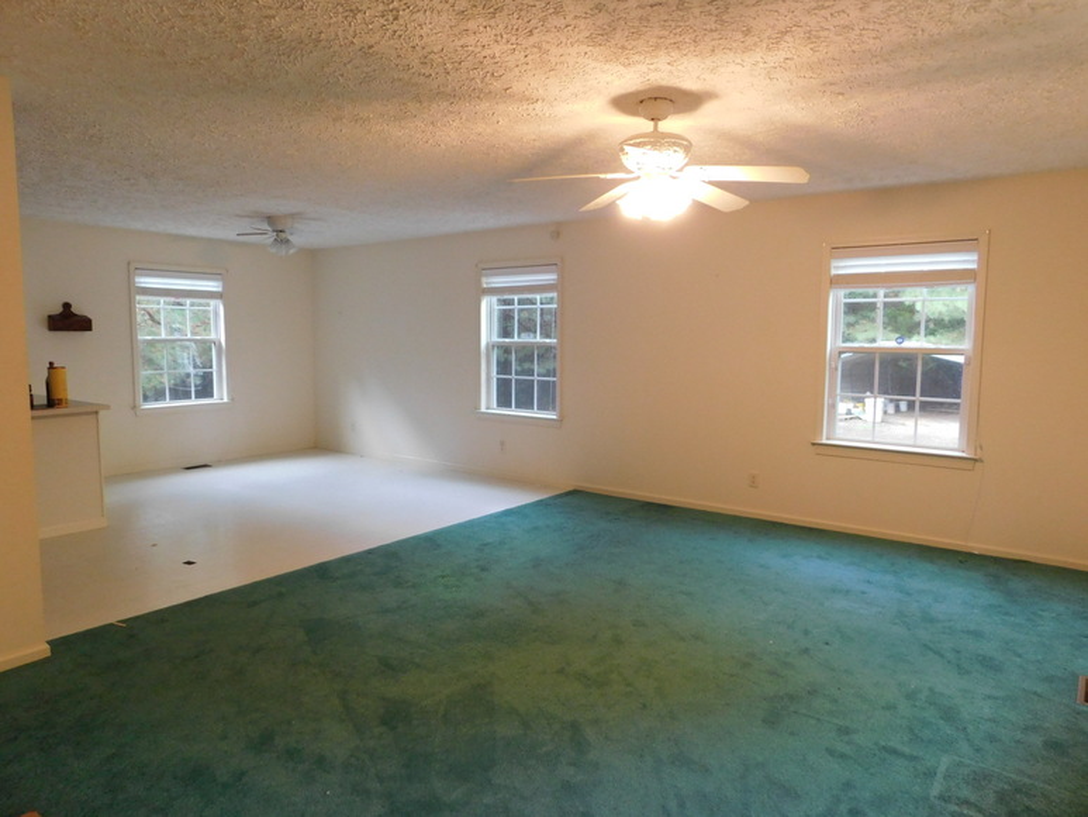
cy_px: 408
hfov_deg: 73.9
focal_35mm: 23
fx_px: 723
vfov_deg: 58.9
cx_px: 544
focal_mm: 4
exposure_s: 1/30
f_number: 3
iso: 320
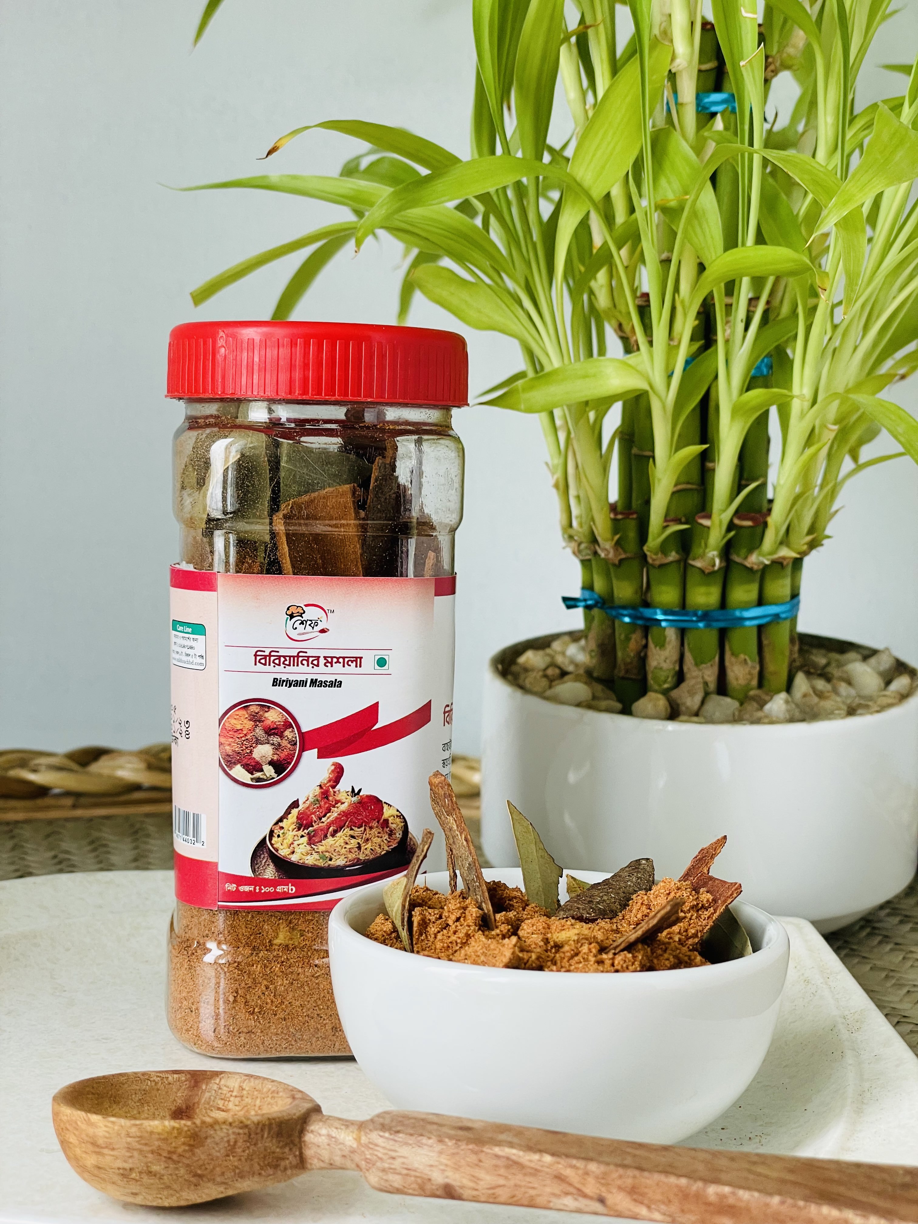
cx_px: 459
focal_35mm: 52
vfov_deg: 36.8
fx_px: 1839
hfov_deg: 28.0
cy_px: 612
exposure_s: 1/99
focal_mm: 6
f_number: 2
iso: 50
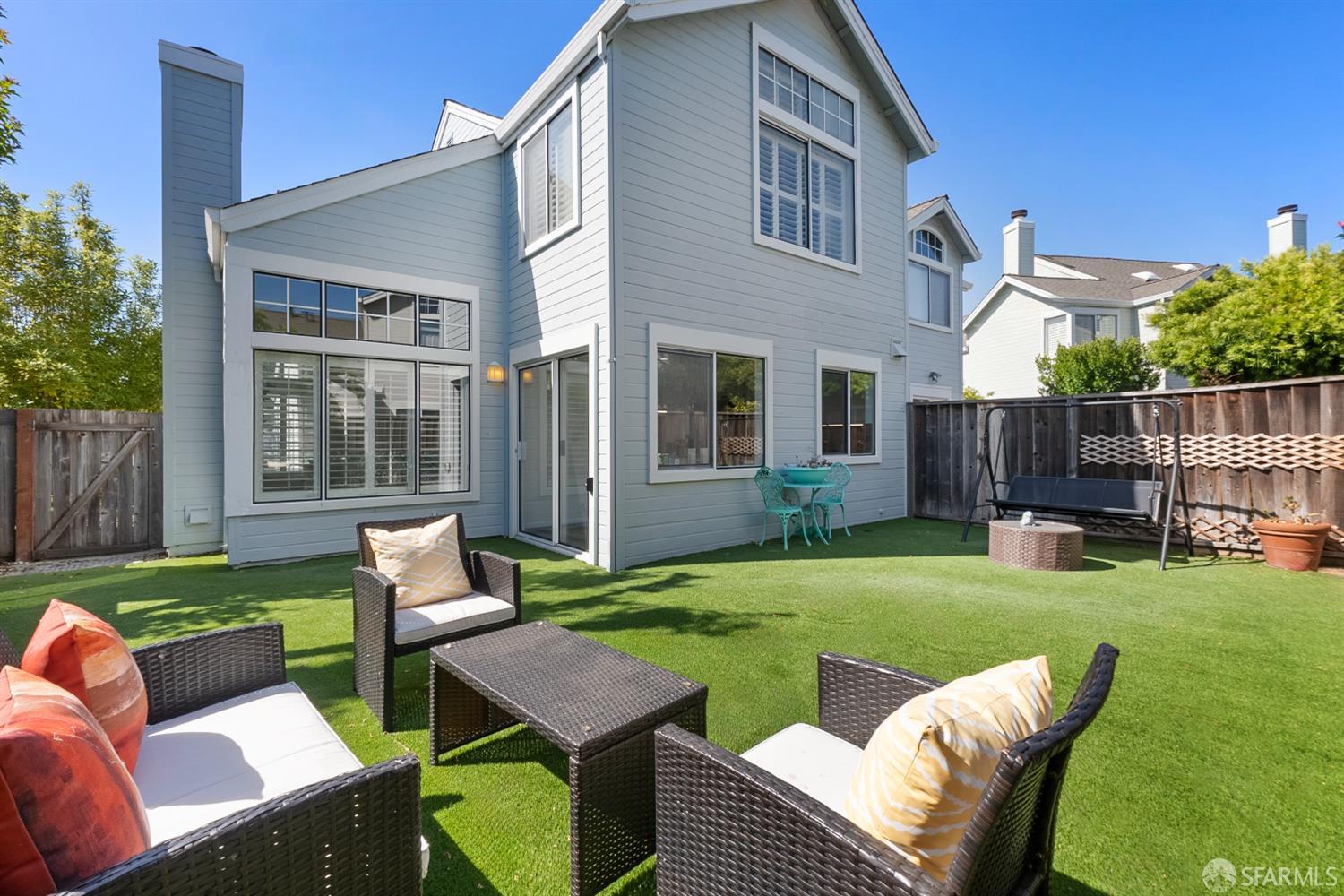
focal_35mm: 15
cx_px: 672
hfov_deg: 100.4
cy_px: 448
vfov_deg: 77.3
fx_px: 560
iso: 160
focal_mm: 10
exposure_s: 1/250
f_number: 9
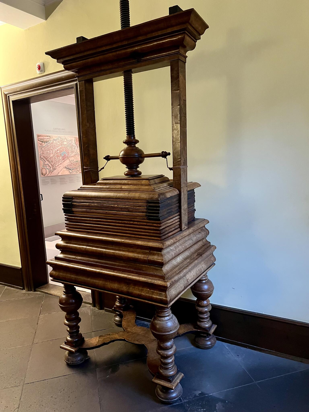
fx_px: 309
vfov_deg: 67.3
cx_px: 154
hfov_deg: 53.1
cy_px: 206
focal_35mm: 26
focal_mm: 5.7
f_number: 1.5
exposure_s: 1/40
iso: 500
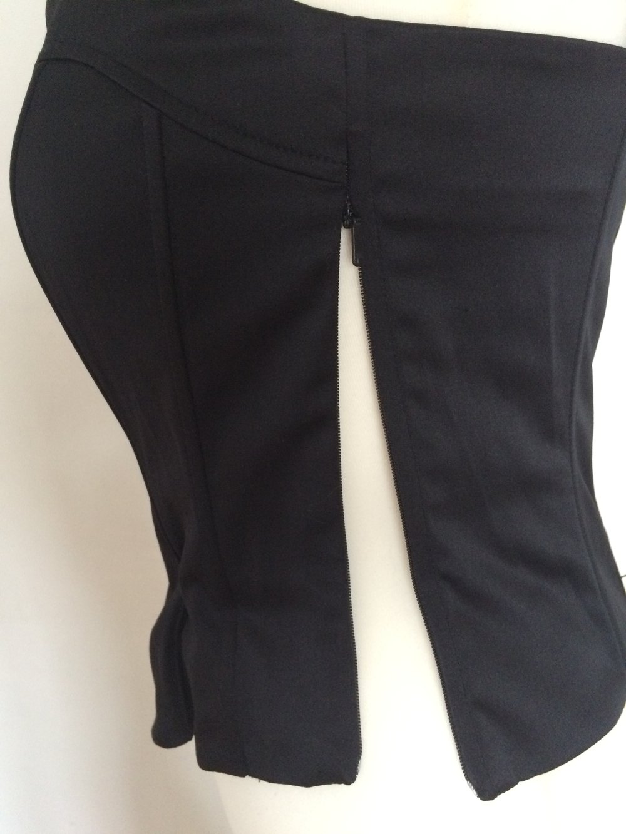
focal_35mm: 29
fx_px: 699
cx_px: 313
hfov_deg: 48.2
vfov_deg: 61.7
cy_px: 417
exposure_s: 1/24
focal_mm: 4.15
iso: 320
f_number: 2.2
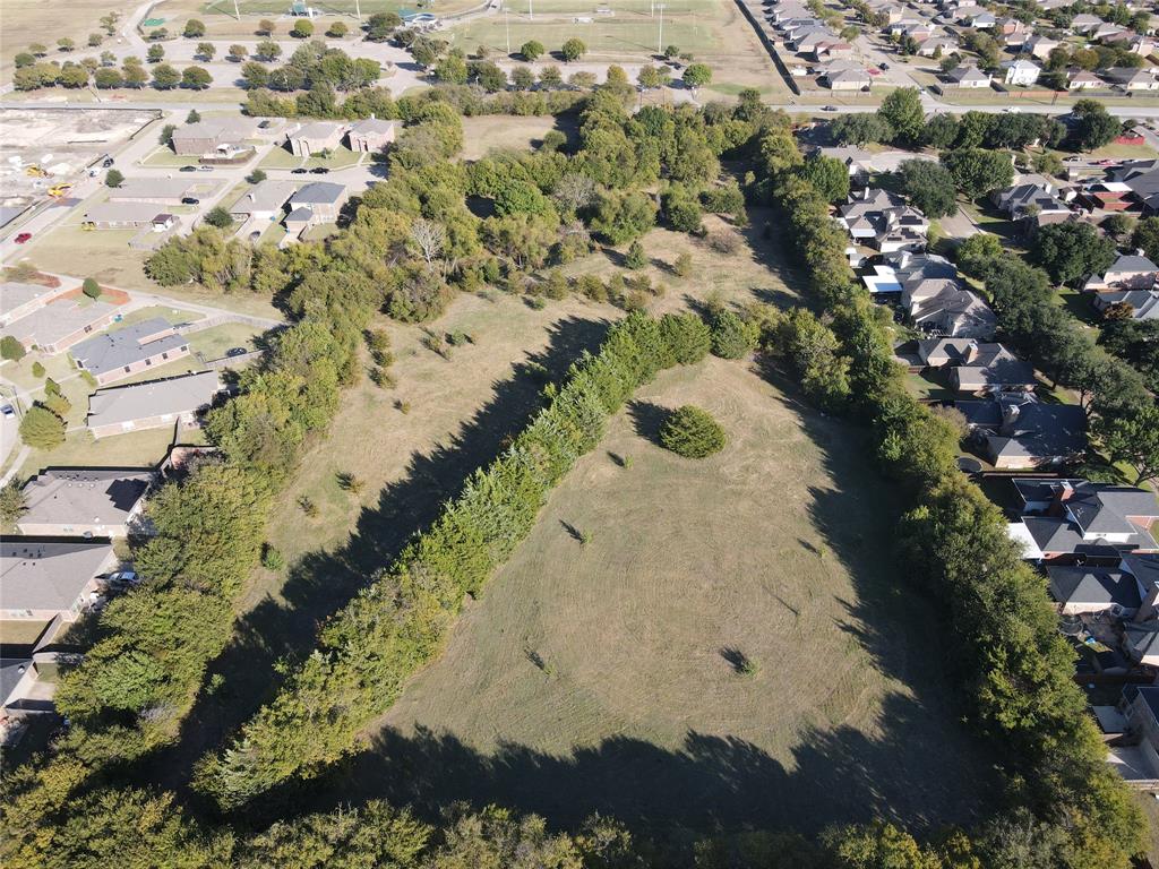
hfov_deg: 71.6
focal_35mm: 24
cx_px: 580
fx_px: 804
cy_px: 434
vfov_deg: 56.8
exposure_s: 1/350
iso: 100
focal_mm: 4.5
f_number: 2.8
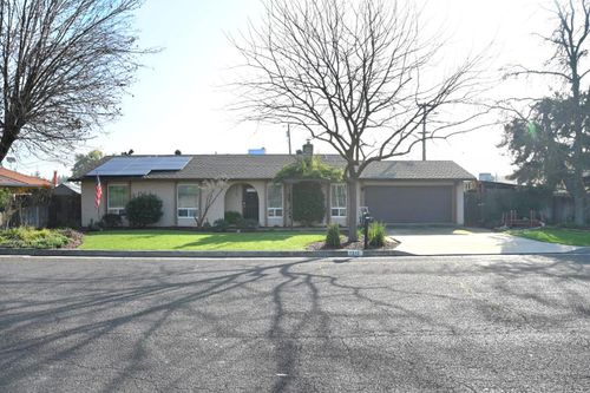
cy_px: 196
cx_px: 295
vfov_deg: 53.1
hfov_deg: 73.8
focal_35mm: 24
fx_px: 393
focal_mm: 24
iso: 100
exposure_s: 1/161
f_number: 6.3
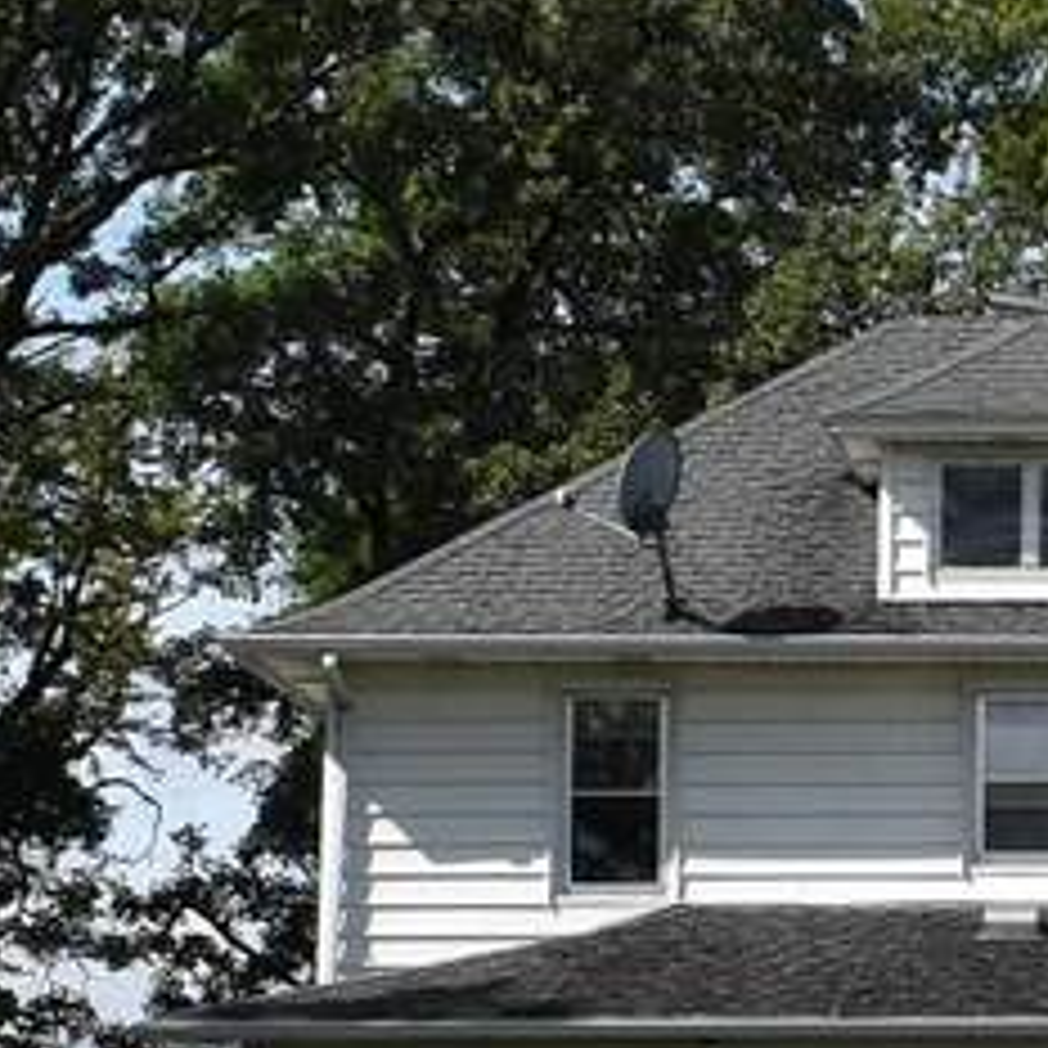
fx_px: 4316
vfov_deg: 13.8
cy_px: 877
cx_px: 1426
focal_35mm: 126
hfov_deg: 13.3
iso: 100
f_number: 9
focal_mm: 18
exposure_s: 1/320
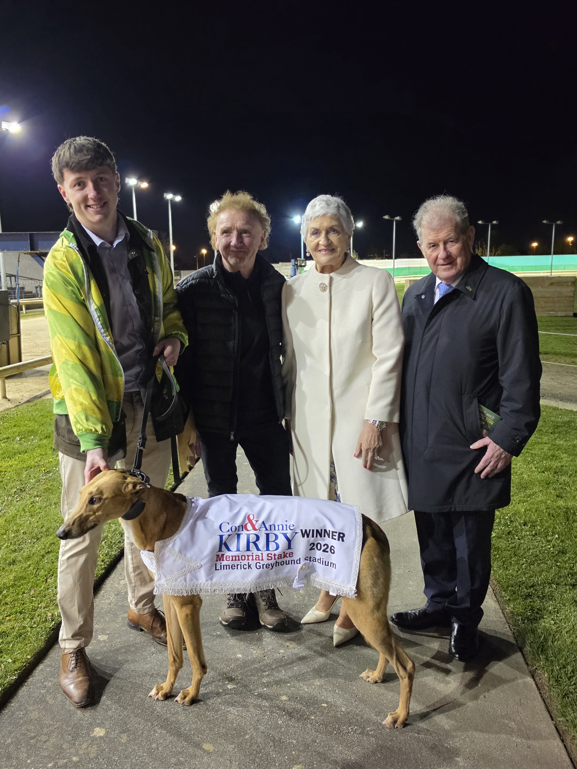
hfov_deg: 58.9
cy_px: 384
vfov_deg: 73.9
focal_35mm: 23
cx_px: 288
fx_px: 511
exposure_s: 1/101
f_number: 1.4
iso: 800
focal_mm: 6.5
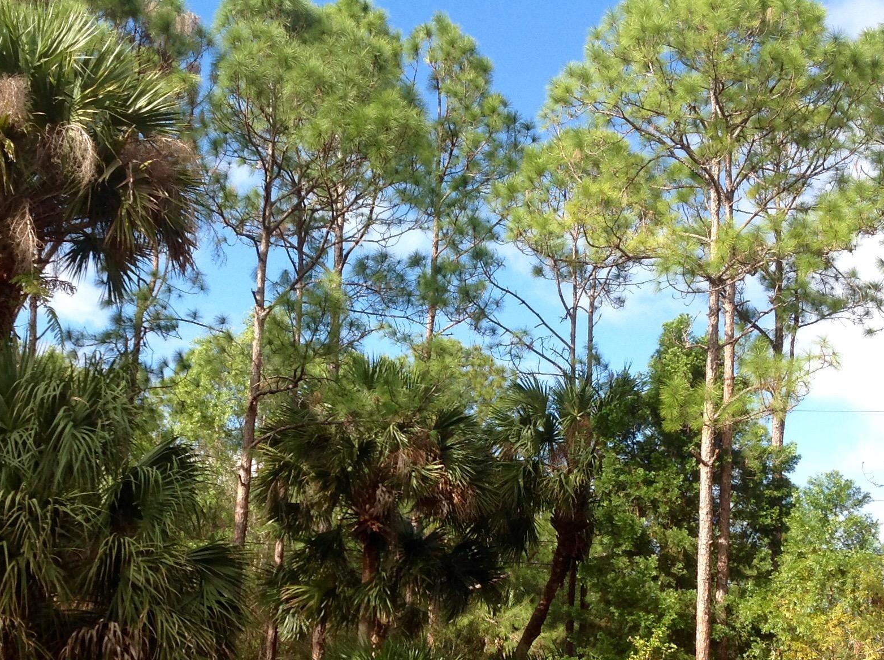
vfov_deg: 24.8
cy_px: 529
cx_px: 368
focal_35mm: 58
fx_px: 1479
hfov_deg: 33.2
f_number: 2.4
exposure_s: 1/775
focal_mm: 4.28
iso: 50
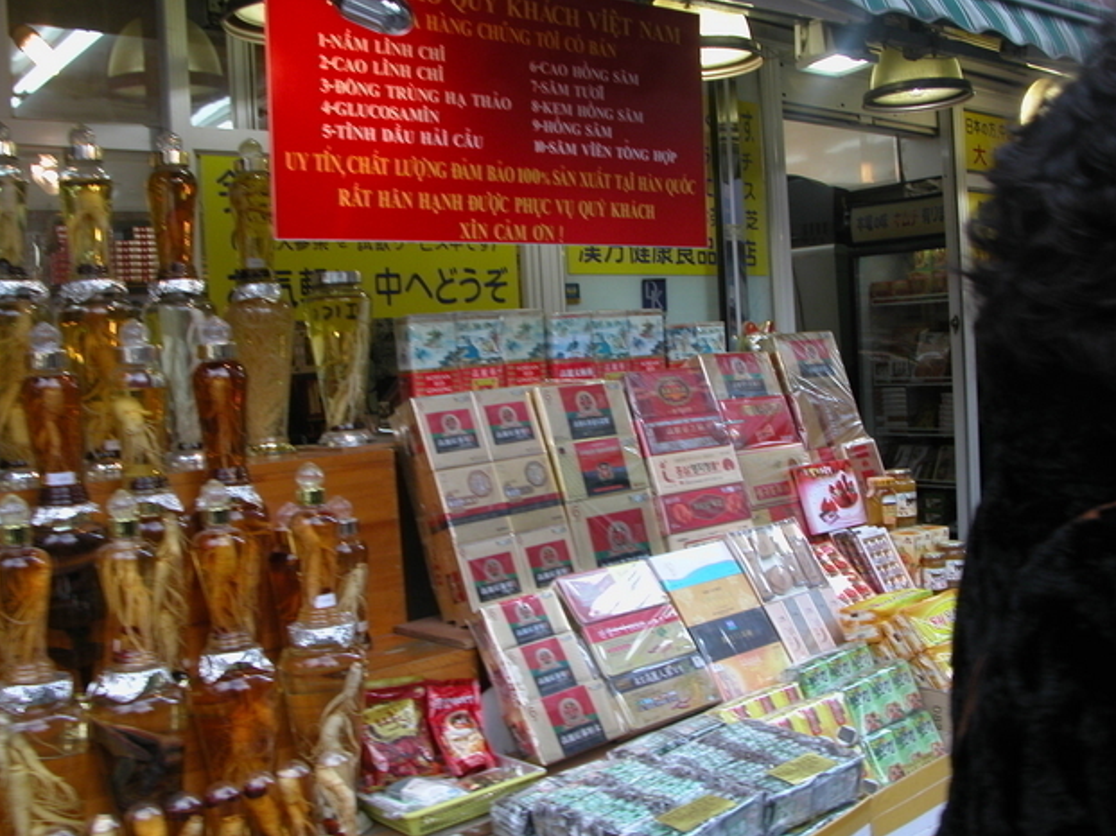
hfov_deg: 52.6
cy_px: 414
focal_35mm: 35
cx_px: 571
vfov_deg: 40.7
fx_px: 1128
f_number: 4
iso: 100
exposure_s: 1/112
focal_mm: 8.9
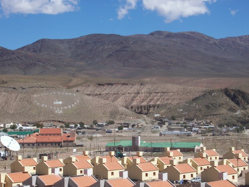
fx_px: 734
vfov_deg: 14.5
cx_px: 124
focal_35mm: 102
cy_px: 94
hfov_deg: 19.3
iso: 80
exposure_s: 1/234
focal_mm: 16.8
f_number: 8.7
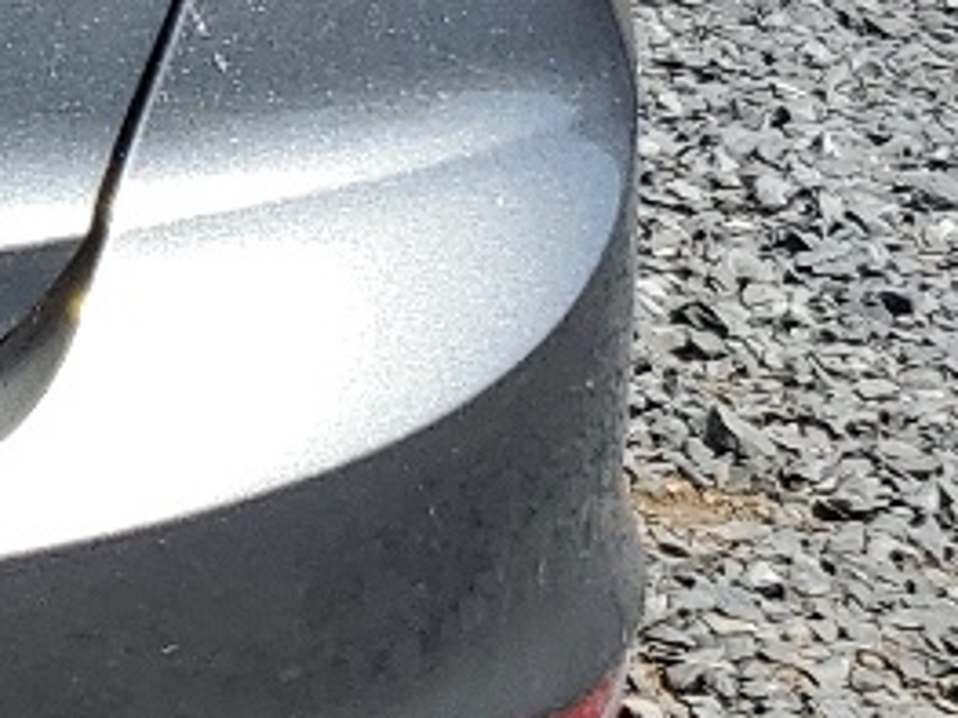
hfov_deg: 10.5
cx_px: -1435
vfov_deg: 9.3
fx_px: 4371
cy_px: -87
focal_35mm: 158
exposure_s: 1/2500
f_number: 1.5
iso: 50
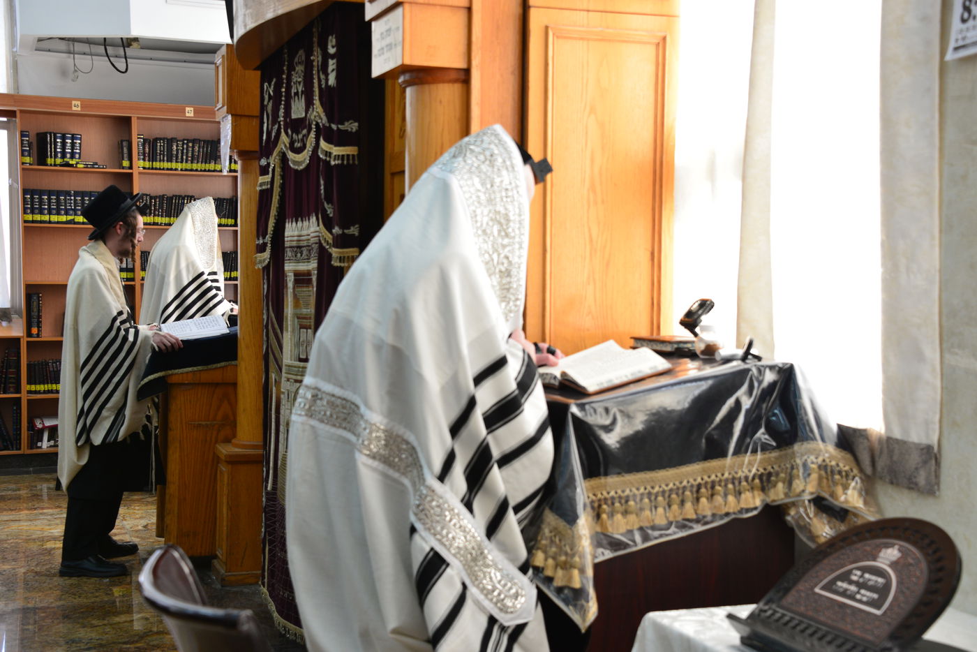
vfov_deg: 24.6
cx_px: 488
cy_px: 326
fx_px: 1493
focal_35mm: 55
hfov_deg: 36.2
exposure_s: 1/160
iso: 1000
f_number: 6.3
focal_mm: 55
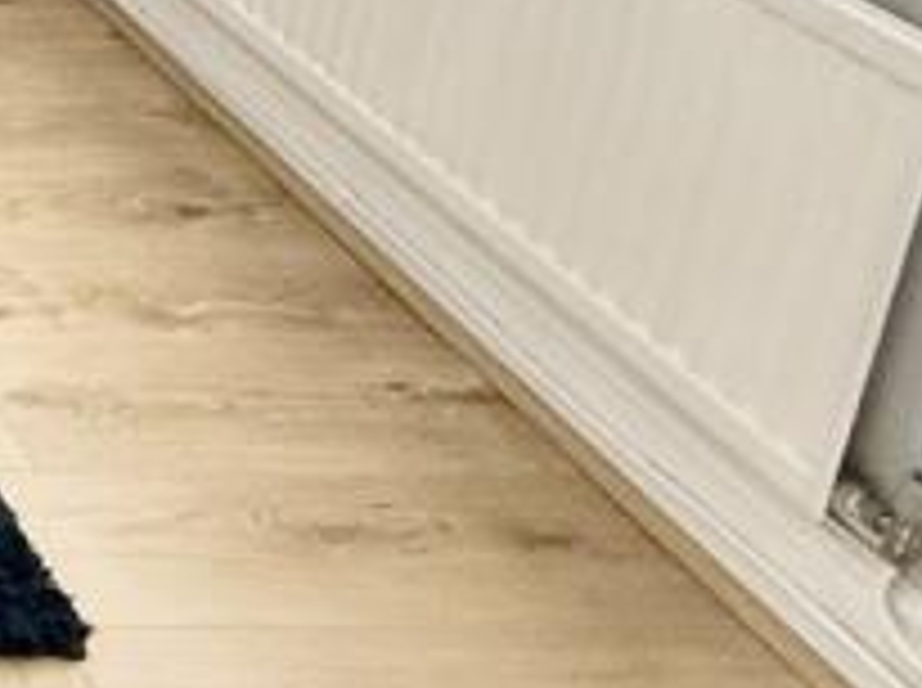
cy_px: -384
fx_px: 1861
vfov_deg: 18.3
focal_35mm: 70
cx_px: -940
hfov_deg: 18.2
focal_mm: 2.22
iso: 320
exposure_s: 1/69
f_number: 2.2
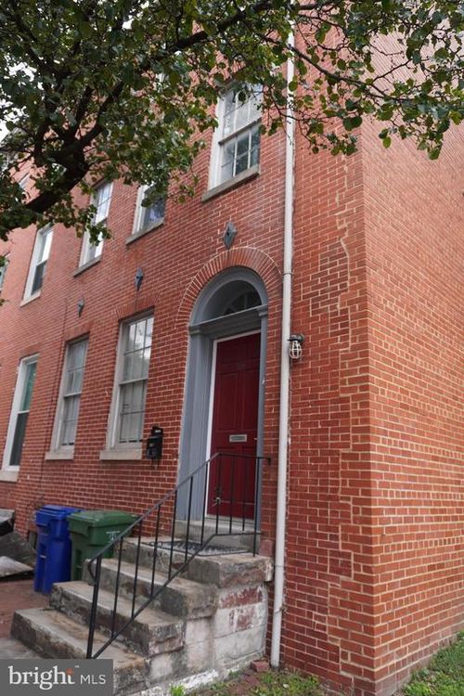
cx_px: 232
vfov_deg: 73.7
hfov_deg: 53.1
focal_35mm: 24
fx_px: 464
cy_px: 348
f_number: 4
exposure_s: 1/160
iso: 100
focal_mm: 16
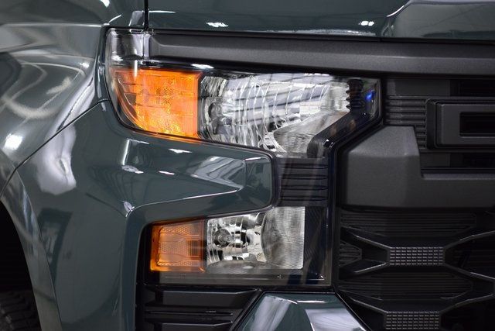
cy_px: 166
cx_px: 248
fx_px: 1444
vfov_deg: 13.0
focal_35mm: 105
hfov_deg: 19.5
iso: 1600
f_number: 2.8
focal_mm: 70
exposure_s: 1/125
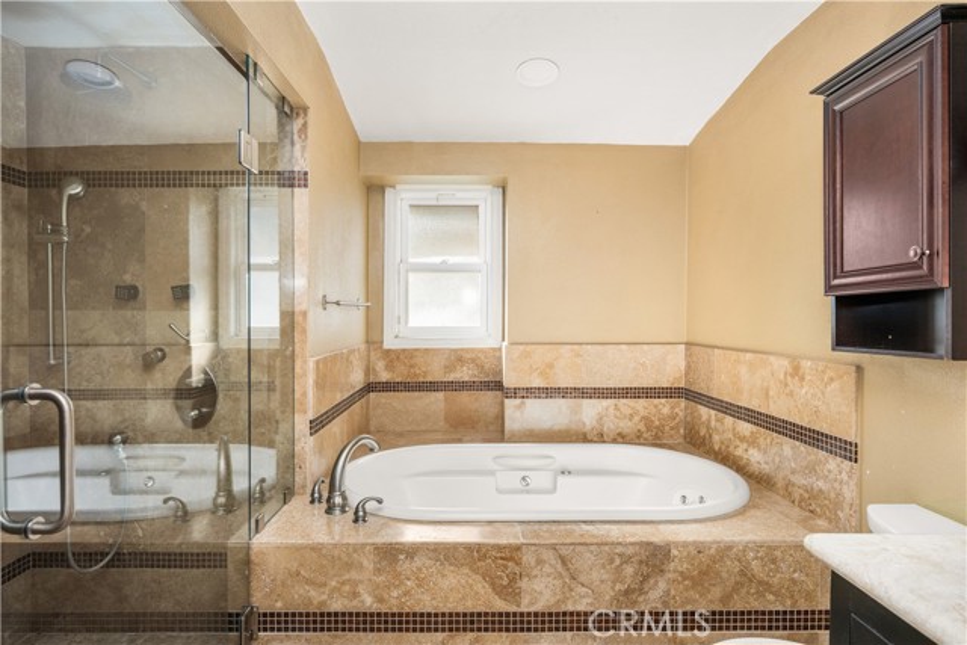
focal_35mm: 18
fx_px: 497
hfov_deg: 88.4
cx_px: 484
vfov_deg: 66.0
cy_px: 322
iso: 100
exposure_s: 1/5
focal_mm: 18.5
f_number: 5.6
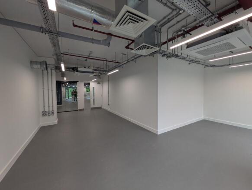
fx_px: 102
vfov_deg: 85.7
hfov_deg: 102.0
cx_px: 126
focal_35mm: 14
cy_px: 95
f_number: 2.2
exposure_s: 1/332
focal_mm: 1.83
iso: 130
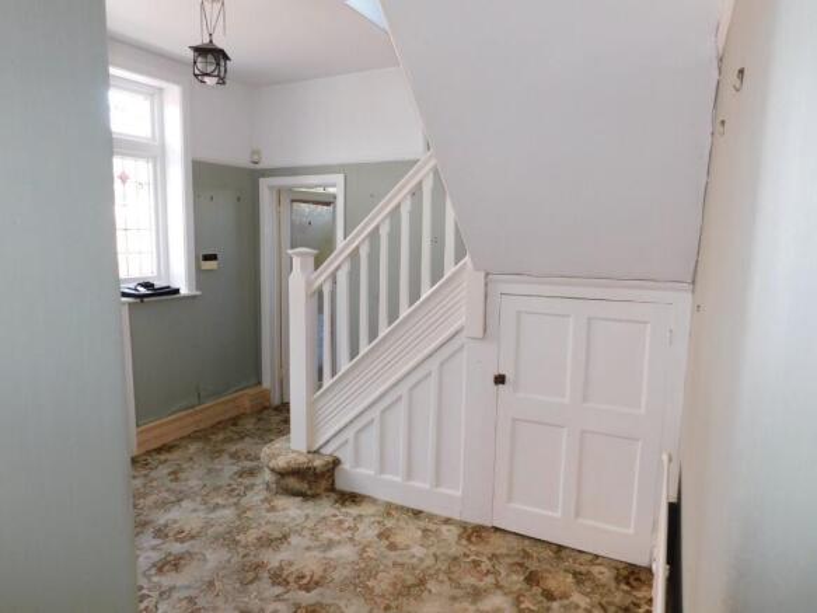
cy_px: 306
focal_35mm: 23
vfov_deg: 58.9
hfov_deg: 73.9
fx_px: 543
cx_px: 408
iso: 160
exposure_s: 1/30
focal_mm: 4
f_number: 3
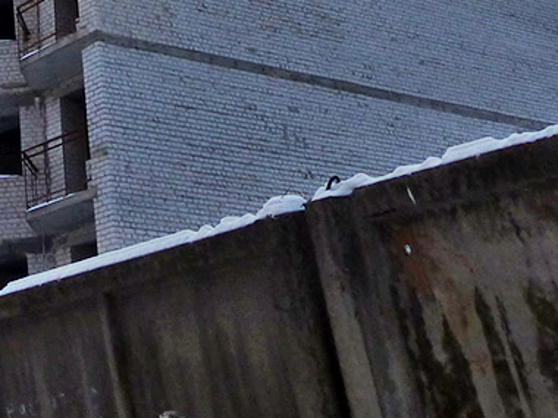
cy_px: -216
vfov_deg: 16.9
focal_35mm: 79
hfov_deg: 23.0
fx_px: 1273
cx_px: -82
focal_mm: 4.5
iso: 100
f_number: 4.5
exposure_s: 1/2000
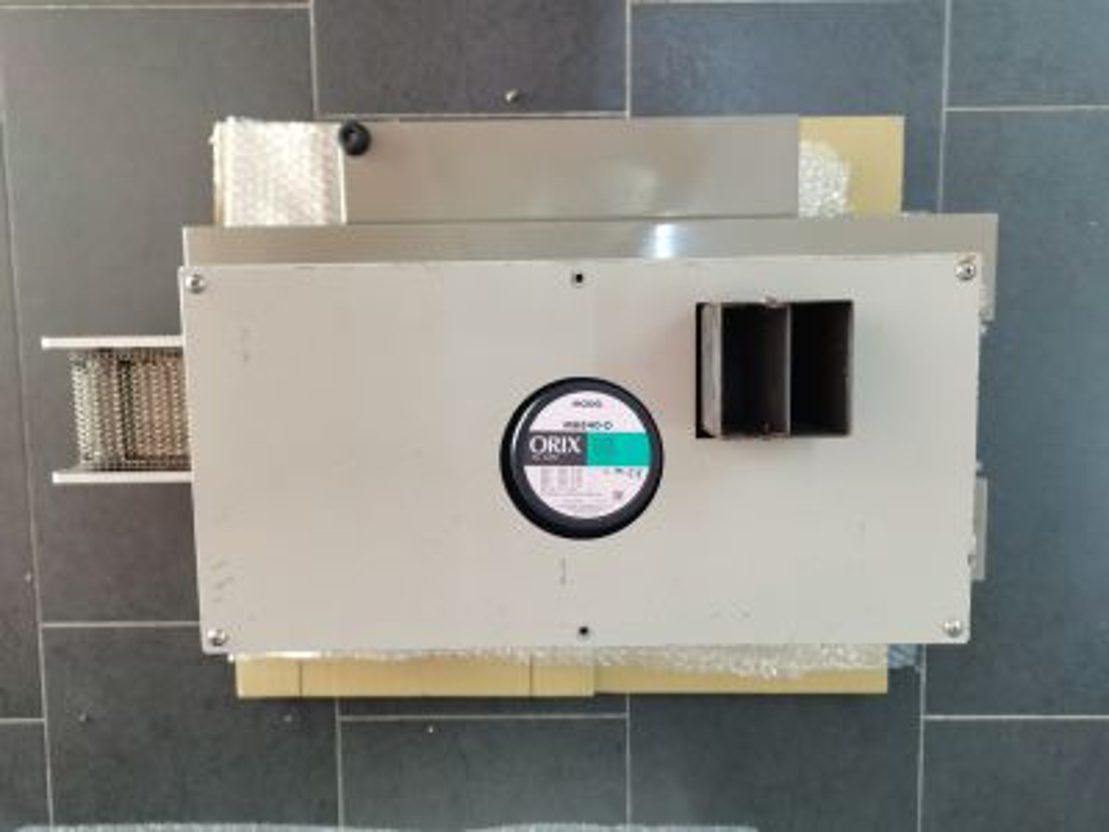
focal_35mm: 26
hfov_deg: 67.3
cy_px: 416
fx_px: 833
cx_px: 554
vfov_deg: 53.1
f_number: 1.8
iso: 640
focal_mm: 5.58
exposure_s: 1/33.3
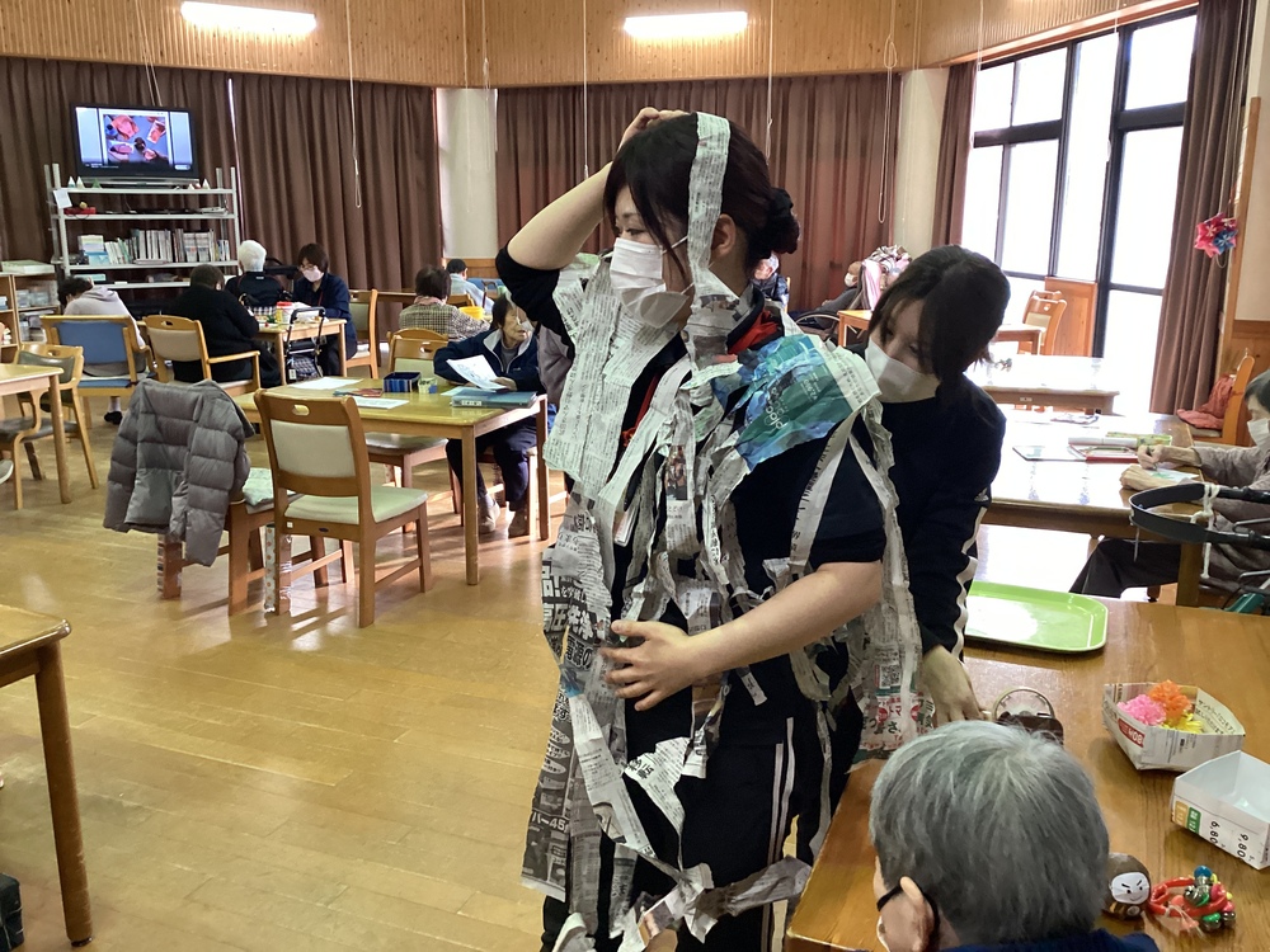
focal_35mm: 31
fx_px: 1137
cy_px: 476
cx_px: 635
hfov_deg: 58.4
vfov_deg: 45.4
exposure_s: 1/50
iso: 250
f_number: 2.4
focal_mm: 3.3
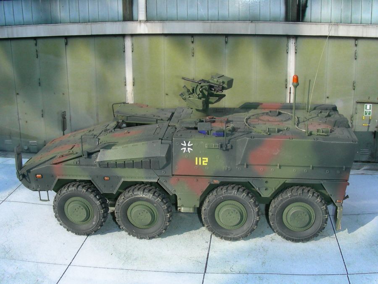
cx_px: 189
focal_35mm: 44
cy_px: 142
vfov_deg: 32.9
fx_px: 480
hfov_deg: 42.9
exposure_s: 1/91.3
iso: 50
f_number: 6.8
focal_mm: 7.4
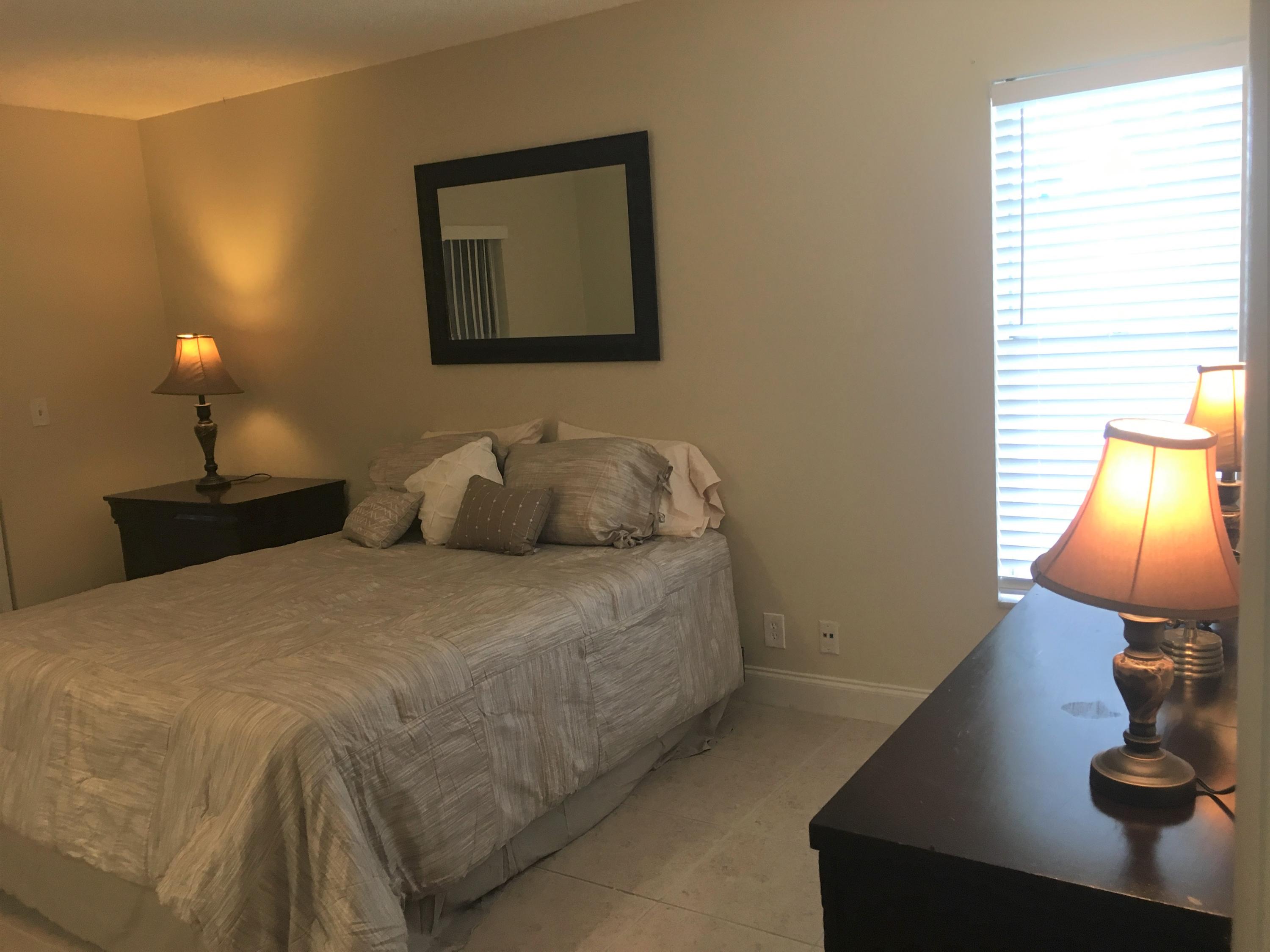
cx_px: 635
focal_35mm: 29
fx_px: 1064
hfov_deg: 61.7
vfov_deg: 48.2
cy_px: 476
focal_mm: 4.15
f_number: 2.2
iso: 64
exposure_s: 1/30
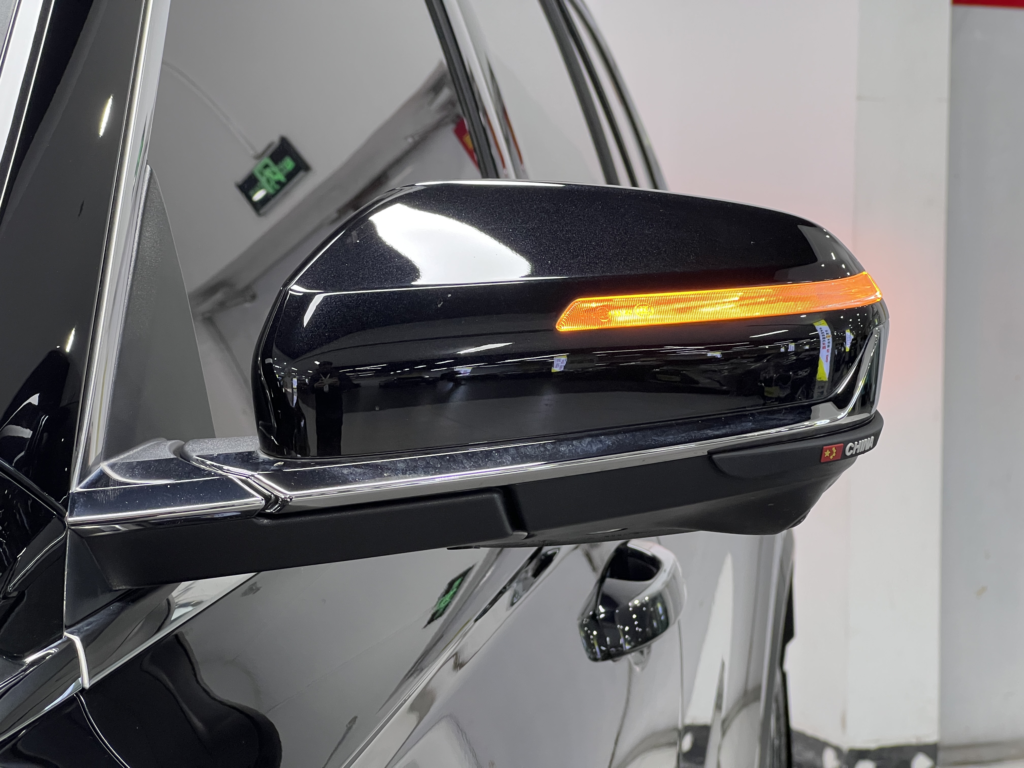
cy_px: 384
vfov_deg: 19.1
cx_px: 512
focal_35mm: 77
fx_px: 2278
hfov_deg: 25.3
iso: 160
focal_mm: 9
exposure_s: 1/50
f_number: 2.8
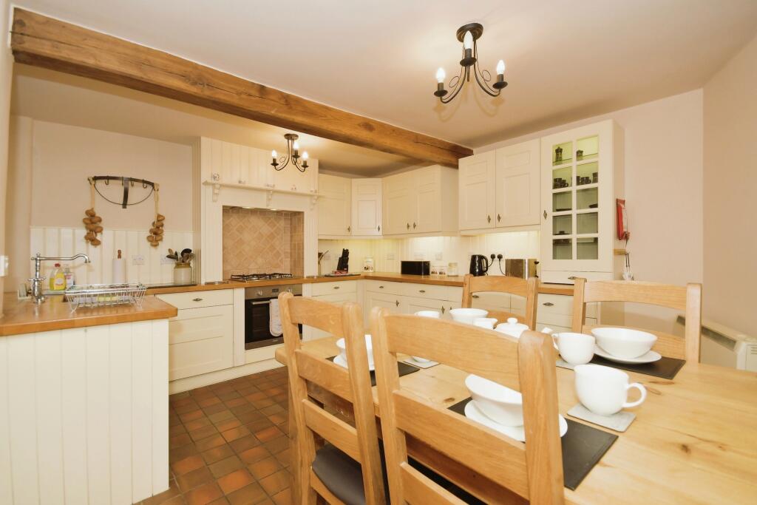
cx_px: 378
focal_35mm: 15
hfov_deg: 100.4
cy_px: 252
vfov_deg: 77.3
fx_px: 315
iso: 400
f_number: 8
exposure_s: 1/60
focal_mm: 10
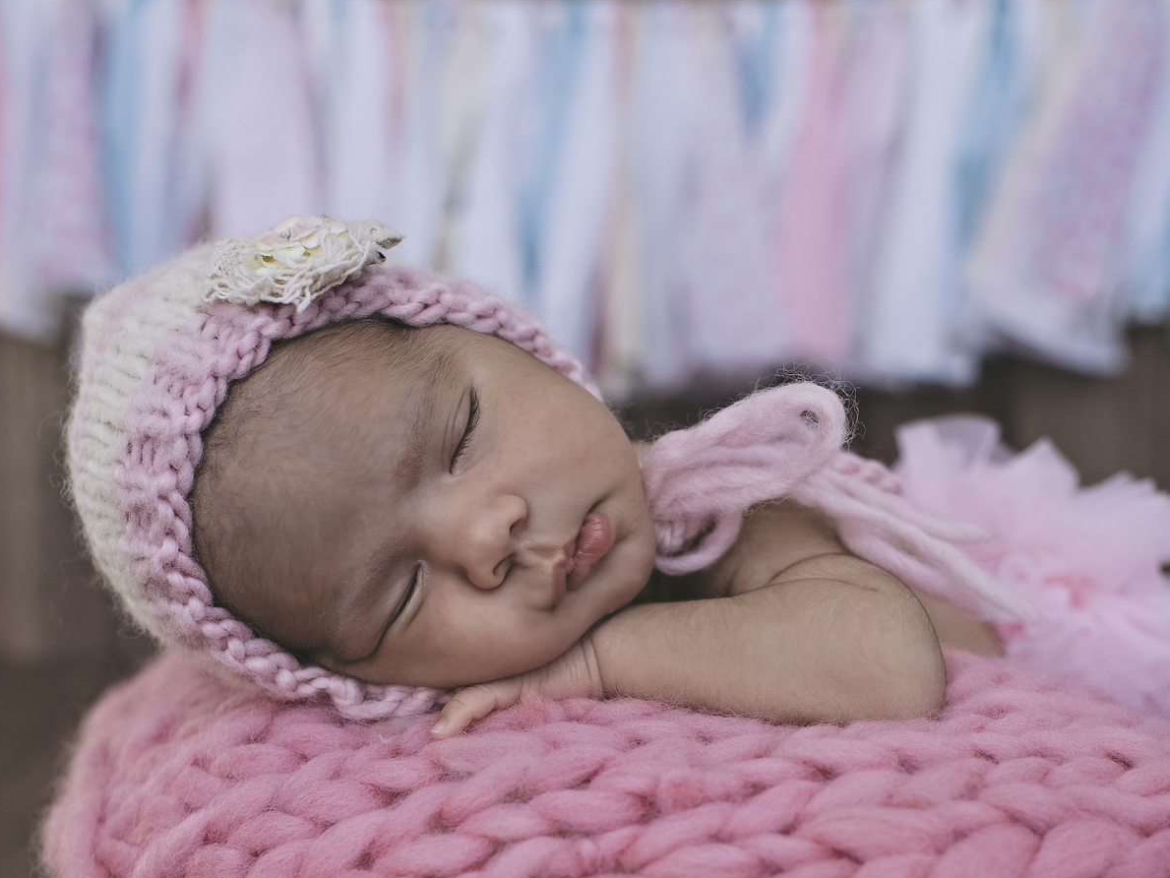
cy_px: 707
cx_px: 585
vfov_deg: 28.0
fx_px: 1724
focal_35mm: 51
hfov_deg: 37.5
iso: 400
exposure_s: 1/200
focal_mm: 35
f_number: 3.5
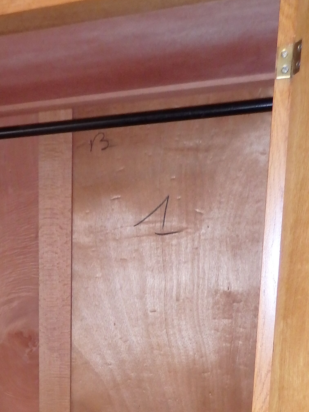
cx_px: 3
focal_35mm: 57
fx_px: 678
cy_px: 429
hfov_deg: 24.5
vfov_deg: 30.9
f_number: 3
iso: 400
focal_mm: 4.5
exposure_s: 1/30
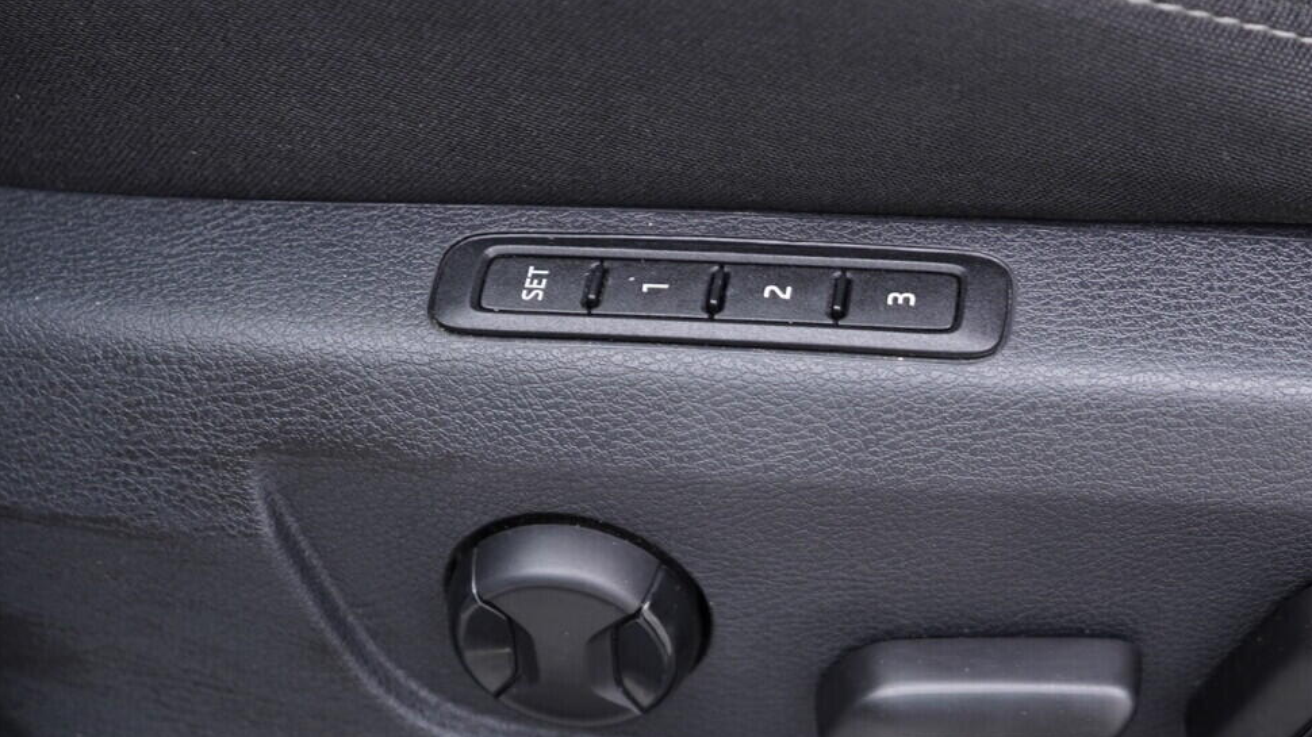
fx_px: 1948
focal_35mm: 56
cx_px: 862
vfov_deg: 21.3
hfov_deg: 36.9
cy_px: 526
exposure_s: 1/40
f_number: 2.8
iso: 250
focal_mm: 24
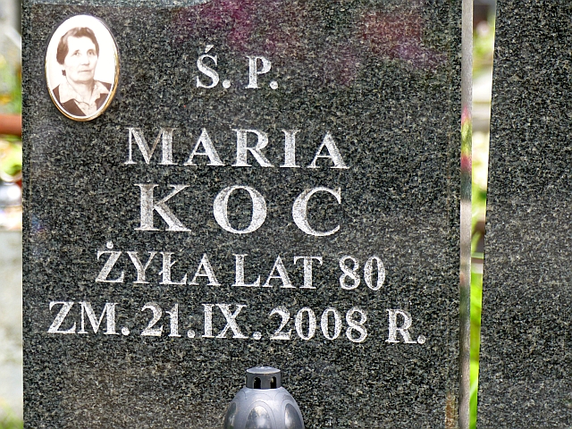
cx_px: 286
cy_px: 214
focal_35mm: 225
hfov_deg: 8.8
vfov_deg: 6.6
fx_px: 3718
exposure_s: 1/100
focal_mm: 40.4
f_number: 2.8
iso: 100
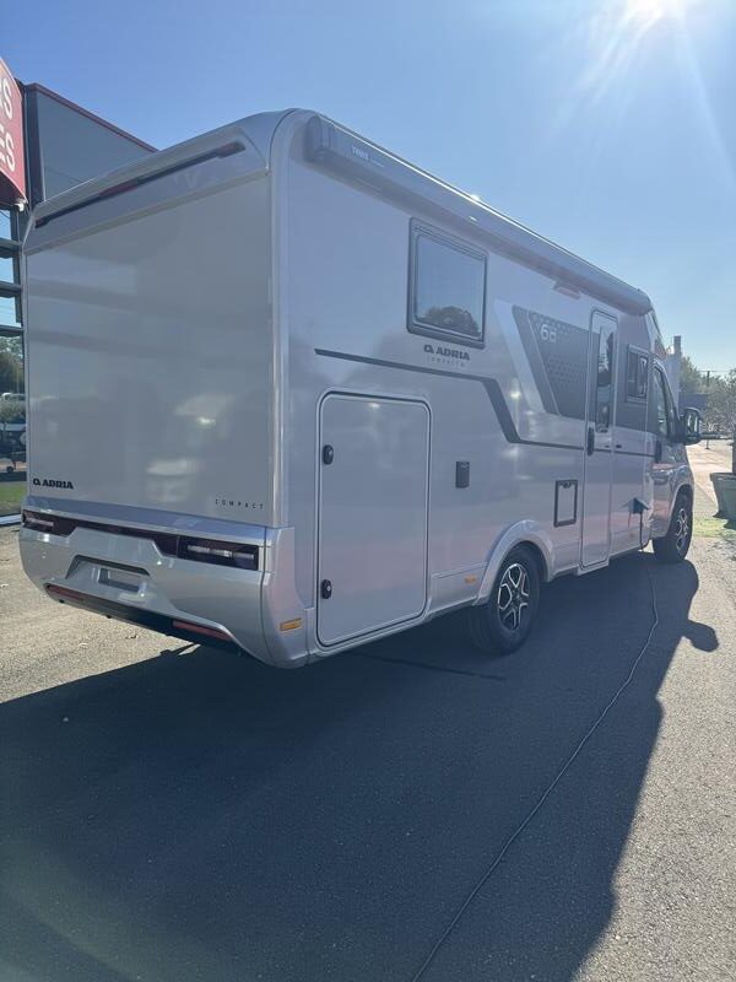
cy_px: 491
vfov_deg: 71.6
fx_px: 680
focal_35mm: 24
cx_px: 368
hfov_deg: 56.8
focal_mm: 6.76
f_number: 1.78
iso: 80
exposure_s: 1/2506
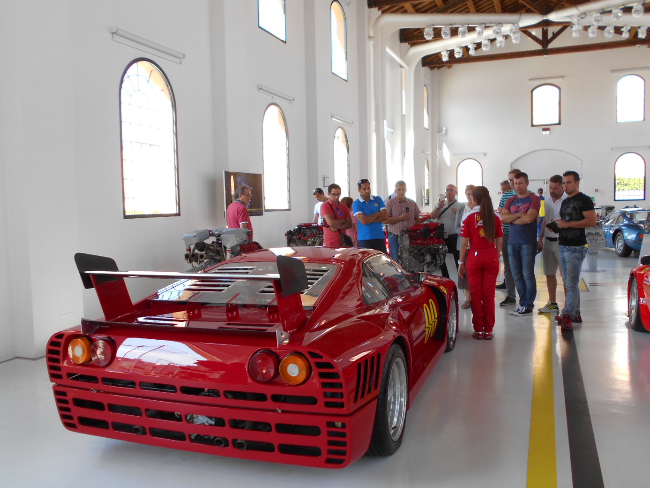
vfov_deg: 46.8
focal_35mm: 30
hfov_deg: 59.9
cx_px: 341
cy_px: 242
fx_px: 563
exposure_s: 1/40
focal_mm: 4.6
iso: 80
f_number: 3.2
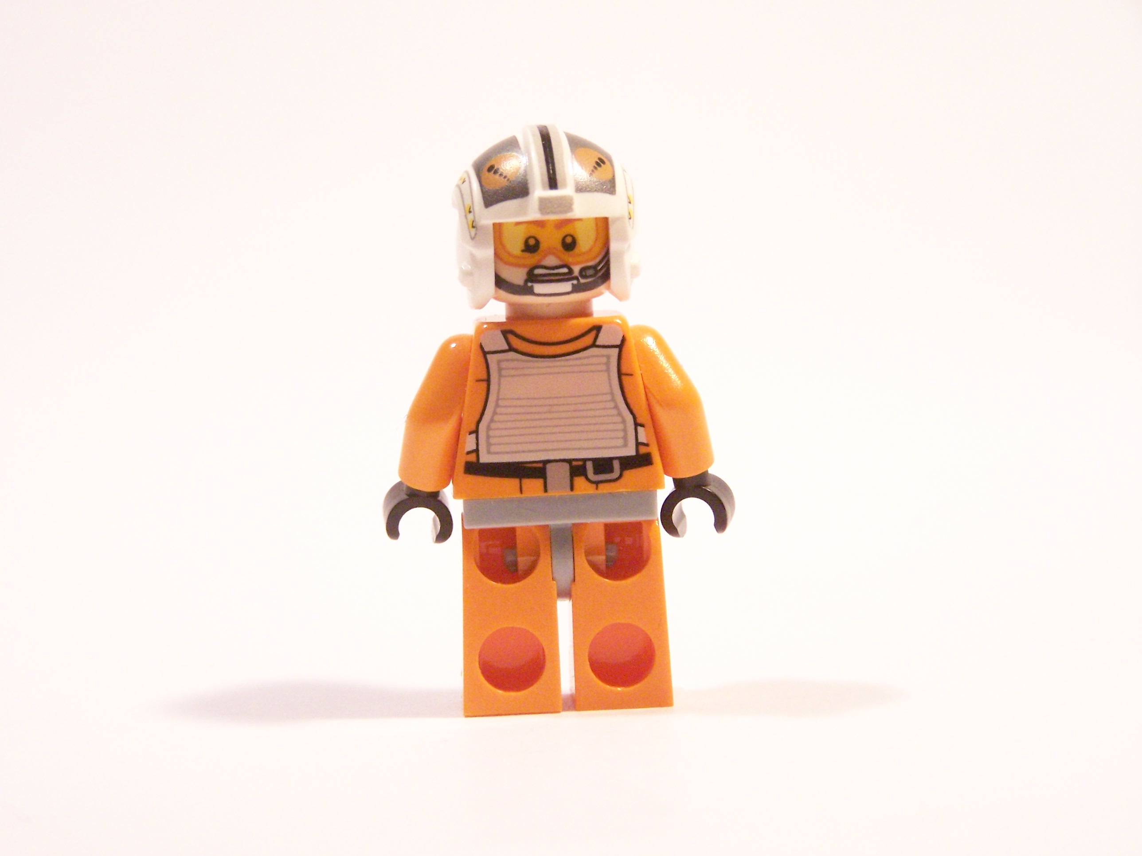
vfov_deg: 12.7
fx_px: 3860
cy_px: 428
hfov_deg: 16.8
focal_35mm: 117
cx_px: 571
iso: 400
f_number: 3.2
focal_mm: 19.4
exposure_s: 1/60
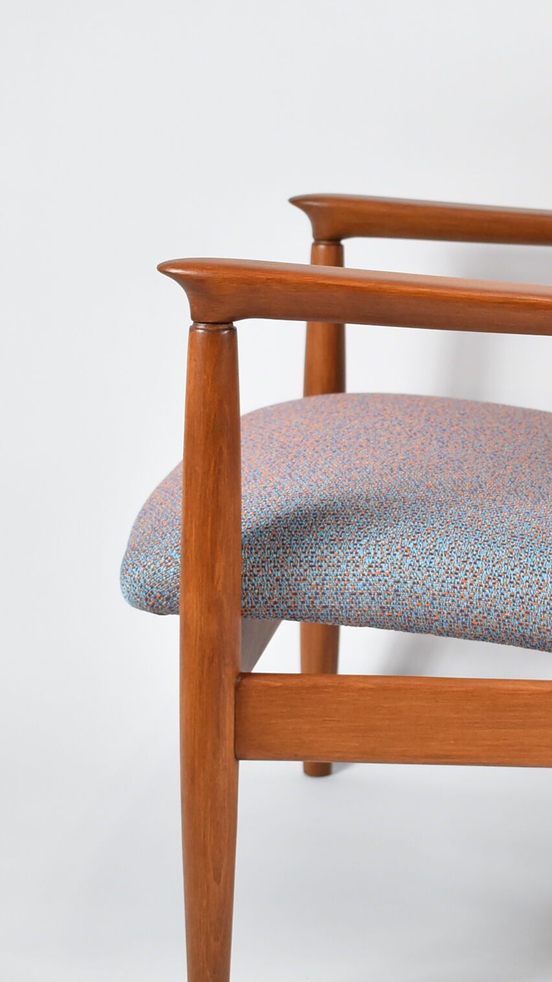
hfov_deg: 13.6
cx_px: 643
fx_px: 2263
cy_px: 530
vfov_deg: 24.4
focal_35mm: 87
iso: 800
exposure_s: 1/125
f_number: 4.5
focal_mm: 28
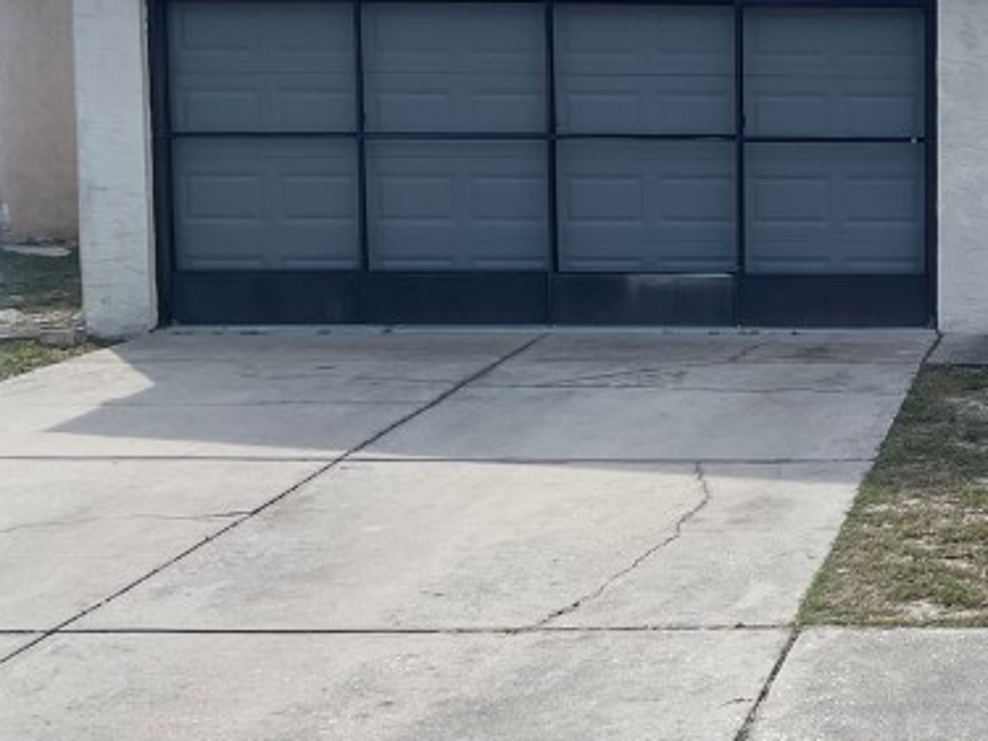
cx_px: 1083
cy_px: 272
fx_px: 2026
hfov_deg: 25.4
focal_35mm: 71
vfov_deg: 20.7
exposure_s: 1/4000
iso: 32
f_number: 1.6
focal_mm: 4.2
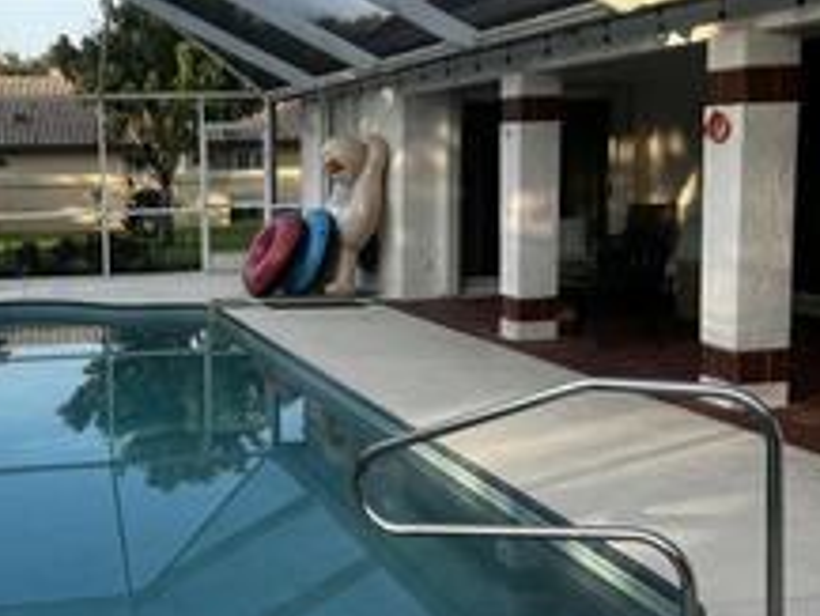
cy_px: 317
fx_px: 1138
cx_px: 174
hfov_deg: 38.3
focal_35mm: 48
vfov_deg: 30.3
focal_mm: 5.7
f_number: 1.5
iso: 50
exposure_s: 1/558
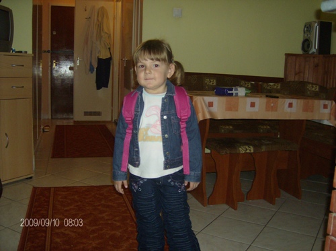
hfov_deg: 51.4
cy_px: 126
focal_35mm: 36
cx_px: 168
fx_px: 349
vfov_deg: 39.5
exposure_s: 1/60
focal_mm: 6
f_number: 2.8
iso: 200
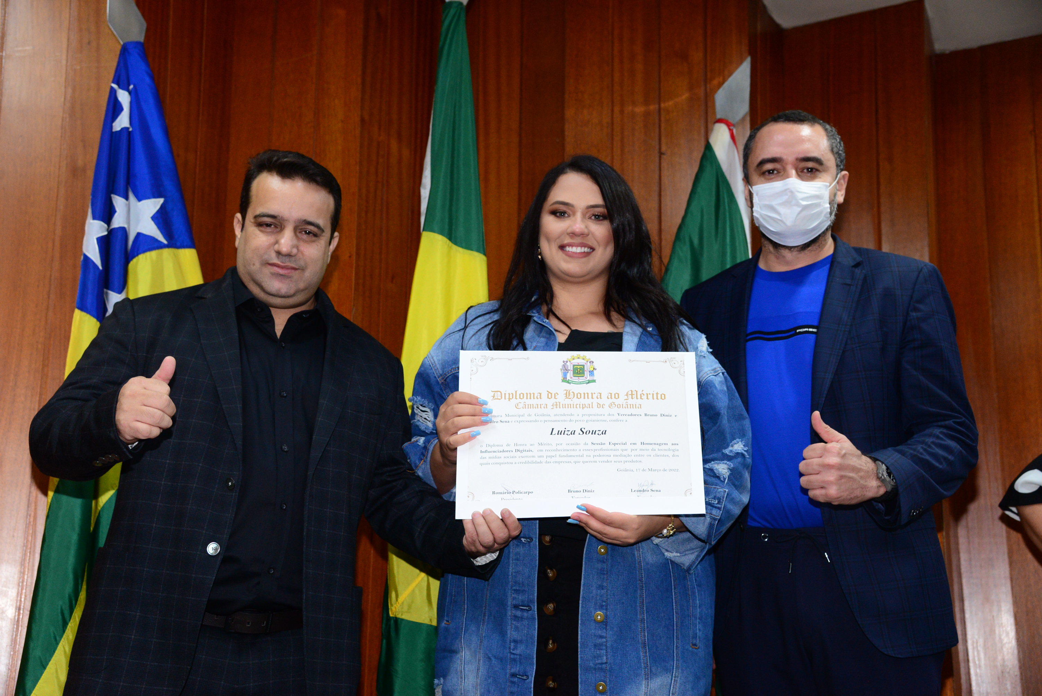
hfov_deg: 41.1
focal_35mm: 48
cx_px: 521
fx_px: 1390
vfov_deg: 28.1
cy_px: 348
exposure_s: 1/100
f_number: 4.5
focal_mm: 48
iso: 2500
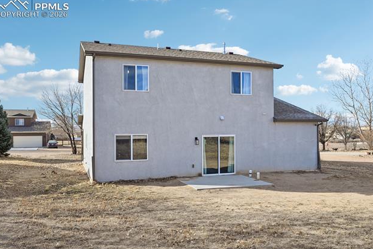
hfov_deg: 60.3
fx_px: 321
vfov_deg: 42.3
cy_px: 125
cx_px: 186
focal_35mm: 31
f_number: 13
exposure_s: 1/40
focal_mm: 30
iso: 64
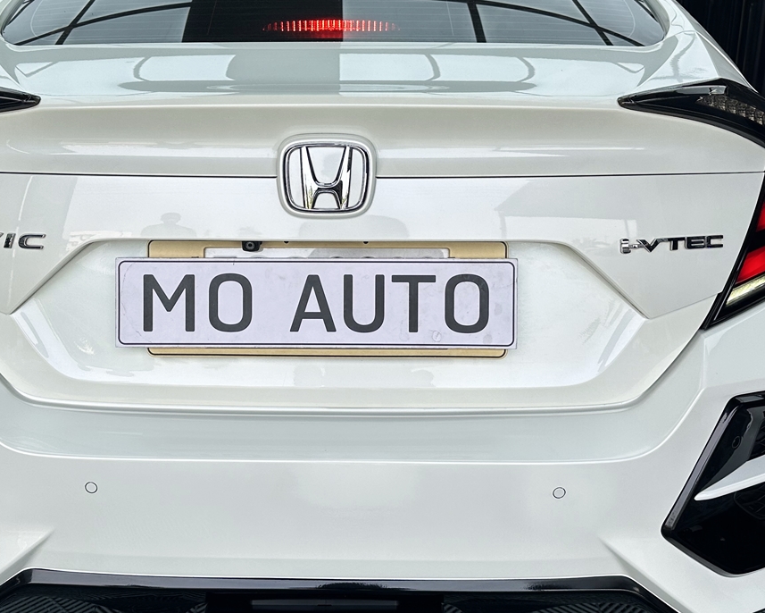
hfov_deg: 44.6
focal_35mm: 41
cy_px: 274
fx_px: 928
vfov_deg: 36.5
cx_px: 319
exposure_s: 1/1289
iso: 80
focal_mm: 6.86
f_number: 1.78
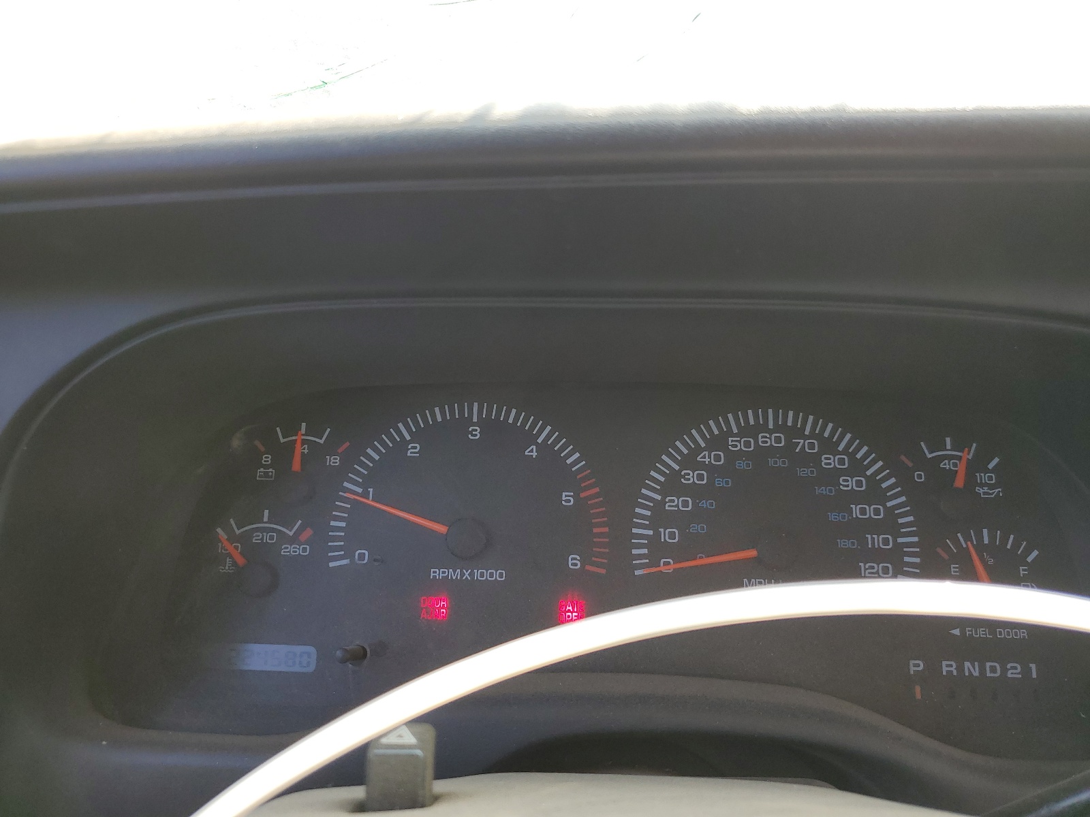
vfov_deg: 53.1
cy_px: 408
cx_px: 545
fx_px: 819
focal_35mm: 26
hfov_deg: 67.3
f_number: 1.5
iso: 50
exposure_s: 1/227
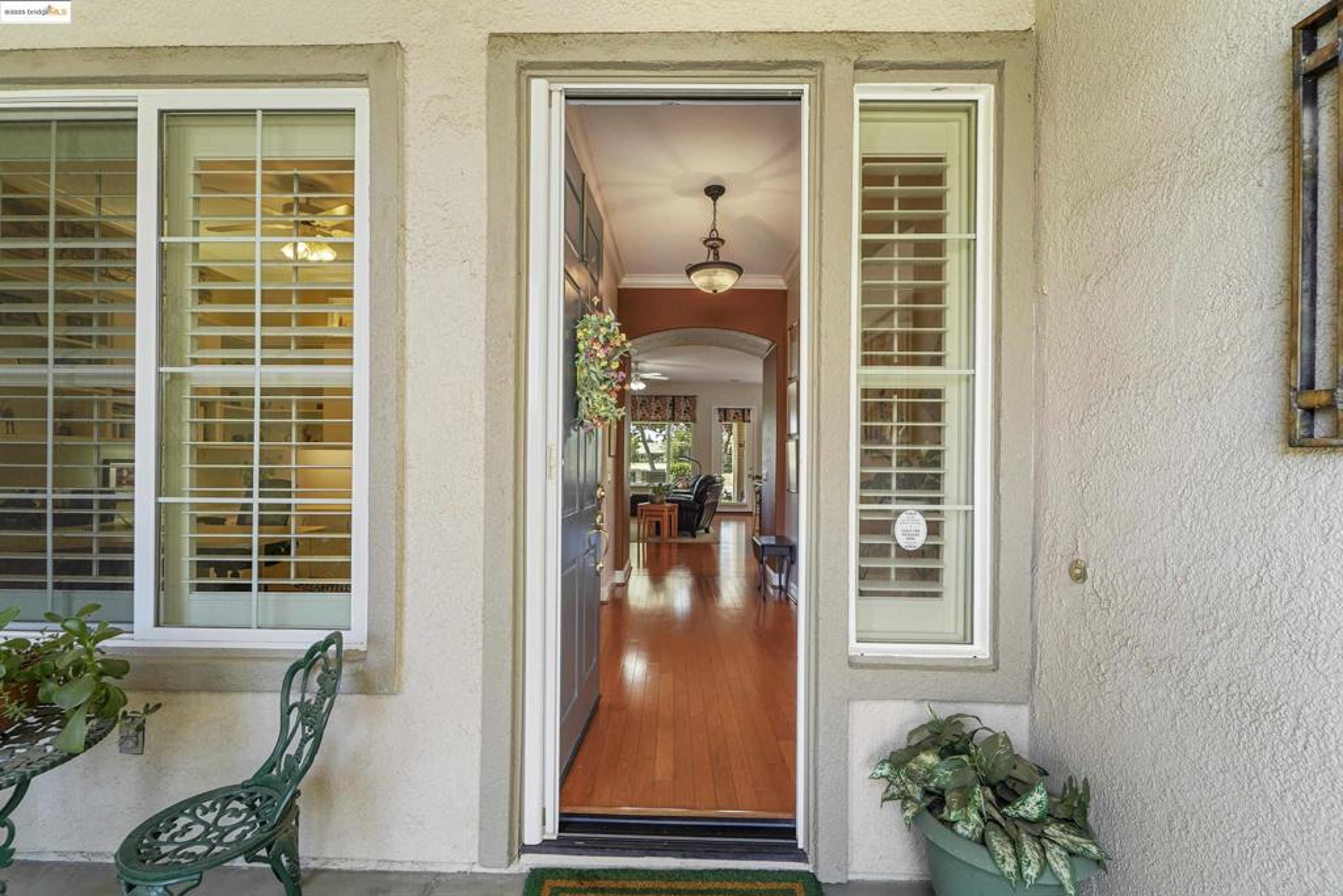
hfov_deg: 104.2
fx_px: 522
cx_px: 672
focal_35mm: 14
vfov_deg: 81.2
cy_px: 448
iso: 100
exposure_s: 1/3
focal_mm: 14
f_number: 8
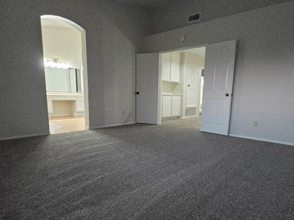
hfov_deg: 78.8
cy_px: 130
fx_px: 178
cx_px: 159
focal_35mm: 21
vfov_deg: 63.0
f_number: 2.2
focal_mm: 1.7
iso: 1250
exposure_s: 1/60
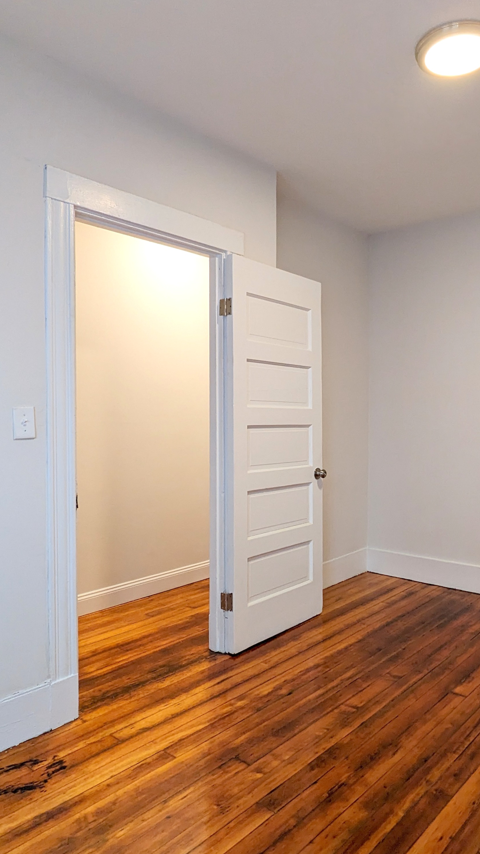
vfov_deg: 76.3
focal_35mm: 24
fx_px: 543
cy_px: 421
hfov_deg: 46.9
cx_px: 322
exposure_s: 1/74.5
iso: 228
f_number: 2.2
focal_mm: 2.35
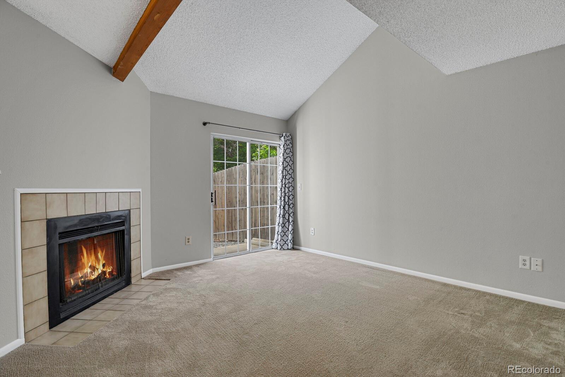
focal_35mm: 17
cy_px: 188
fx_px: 267
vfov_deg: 70.4
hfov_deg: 93.3
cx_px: 282
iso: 250
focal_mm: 17
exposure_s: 1
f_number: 8
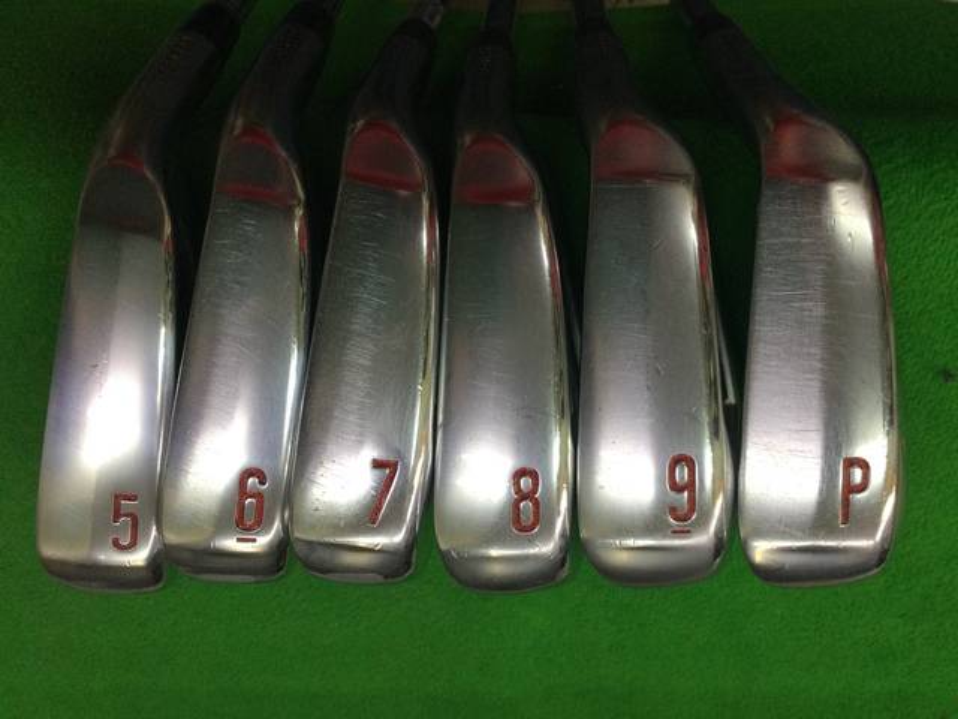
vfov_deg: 45.4
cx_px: 479
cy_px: 360
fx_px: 858
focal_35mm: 31
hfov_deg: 58.4
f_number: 2.4
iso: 25
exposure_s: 1/30
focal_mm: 3.3
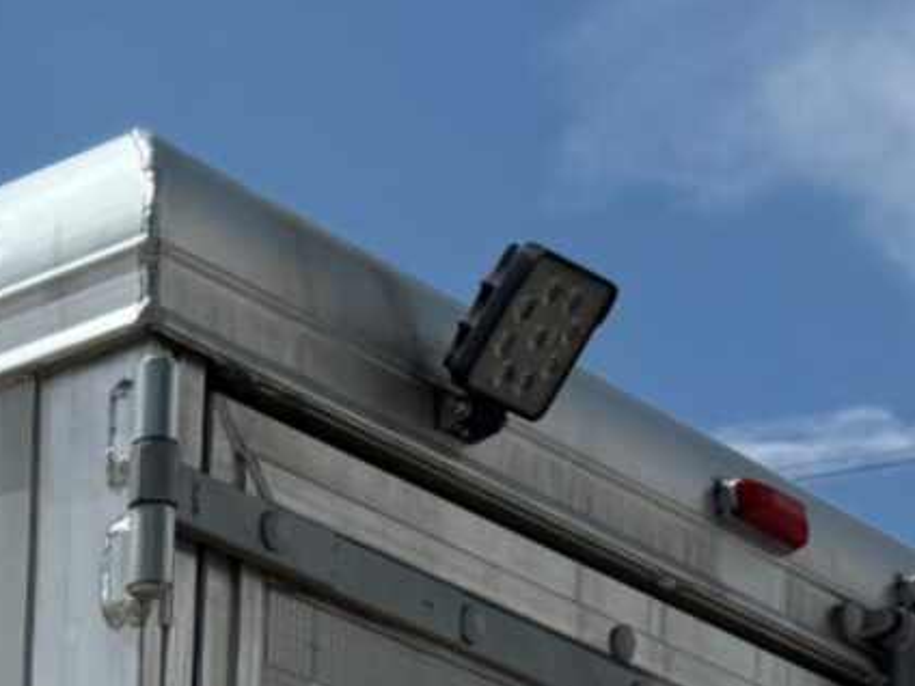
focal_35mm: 145
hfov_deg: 12.6
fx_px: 3833
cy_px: 1963
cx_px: -637
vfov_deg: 8.7
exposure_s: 1/9009
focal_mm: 6.76
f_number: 1.78
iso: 80
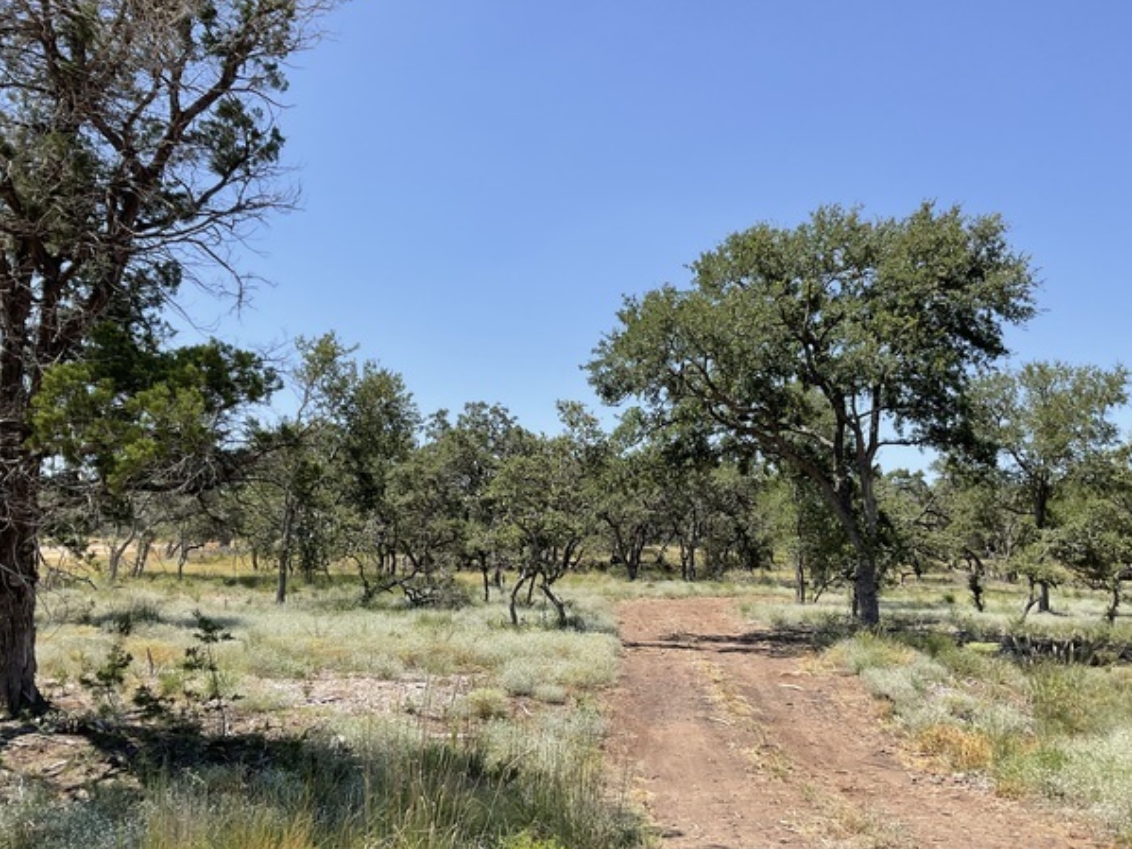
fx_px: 1014
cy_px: 439
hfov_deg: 58.4
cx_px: 565
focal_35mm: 31
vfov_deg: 45.4
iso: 16
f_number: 1.8
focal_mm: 3
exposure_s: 1/1534
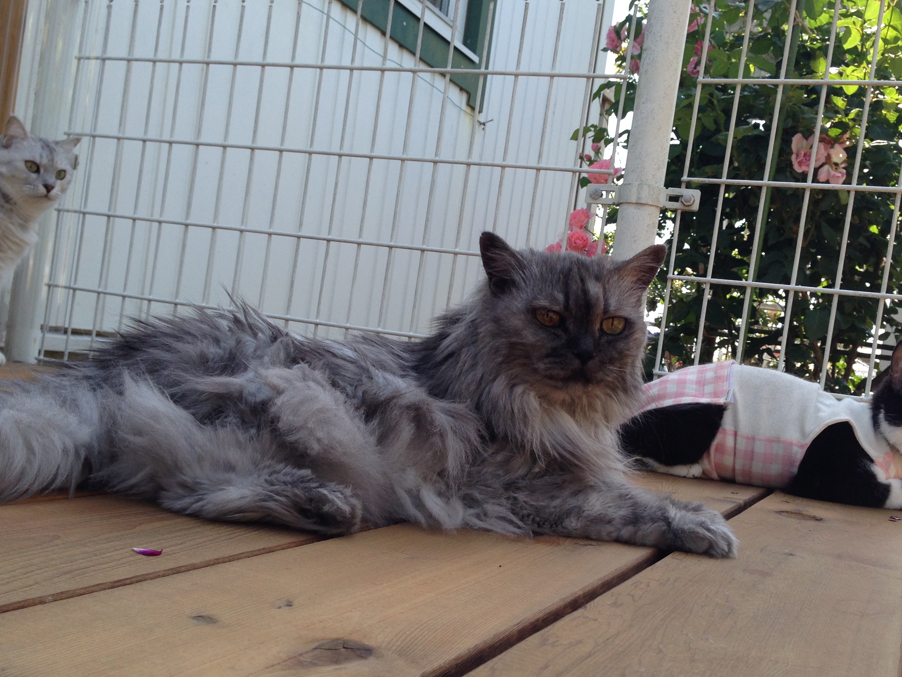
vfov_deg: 34.2
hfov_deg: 44.8
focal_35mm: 42
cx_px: 464
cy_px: 403
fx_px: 1094
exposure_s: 1/364
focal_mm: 4.12
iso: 50
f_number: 2.4
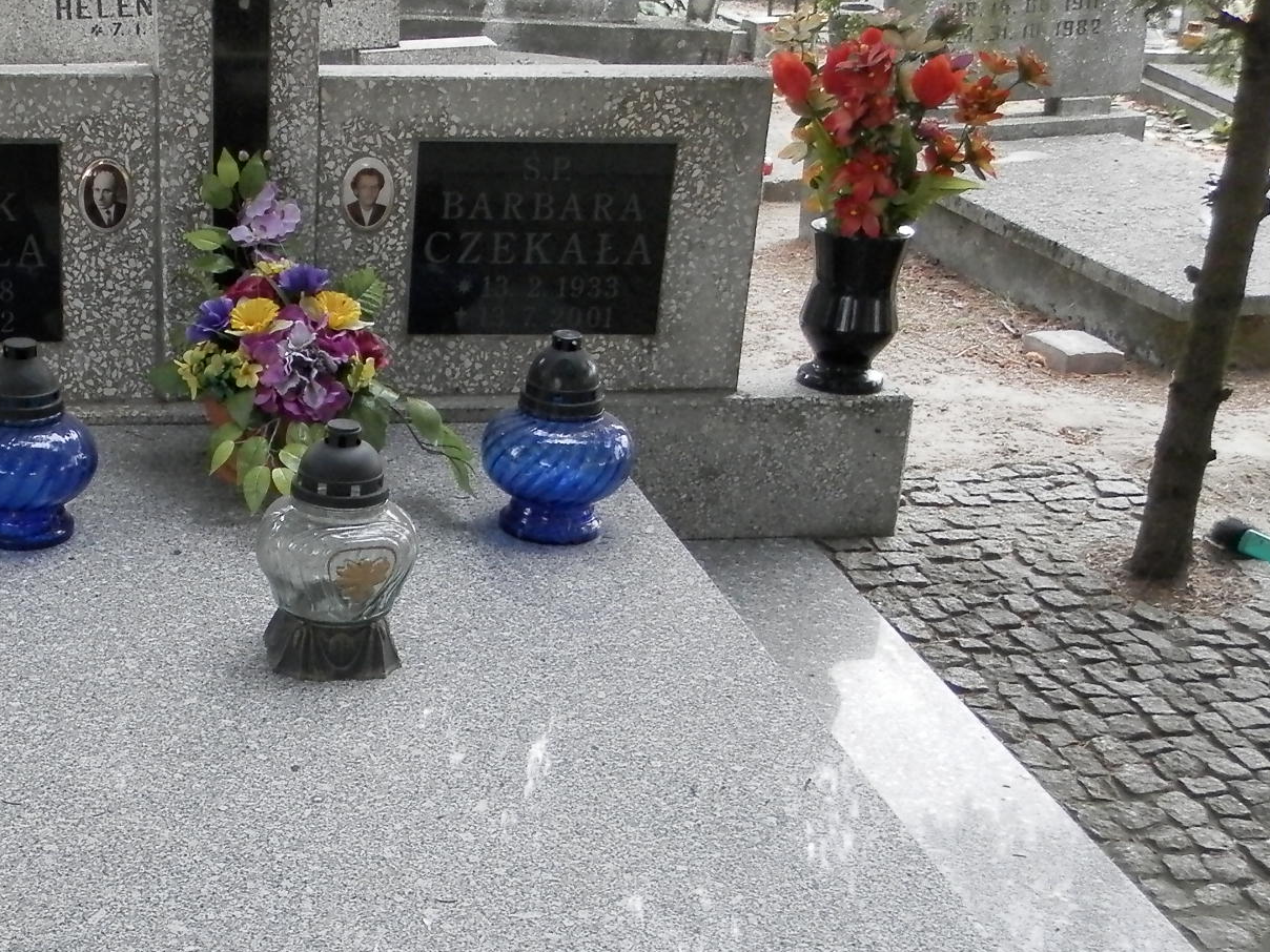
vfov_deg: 27.4
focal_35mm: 53
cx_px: 286
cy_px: 586
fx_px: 1944
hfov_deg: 35.2
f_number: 3.1
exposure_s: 1/20
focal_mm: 4.5
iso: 200
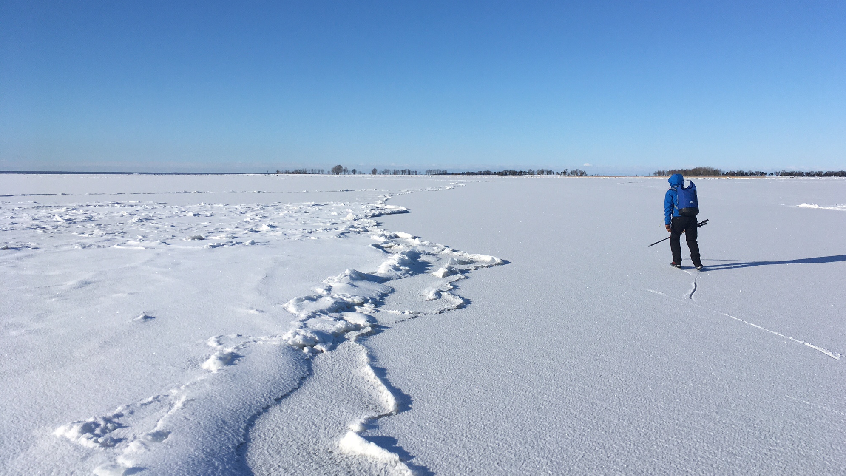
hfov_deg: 61.0
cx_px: 427
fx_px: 718
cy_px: 208
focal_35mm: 32
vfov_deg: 36.6
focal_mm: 4.15
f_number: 2.2
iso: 25
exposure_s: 1/3344
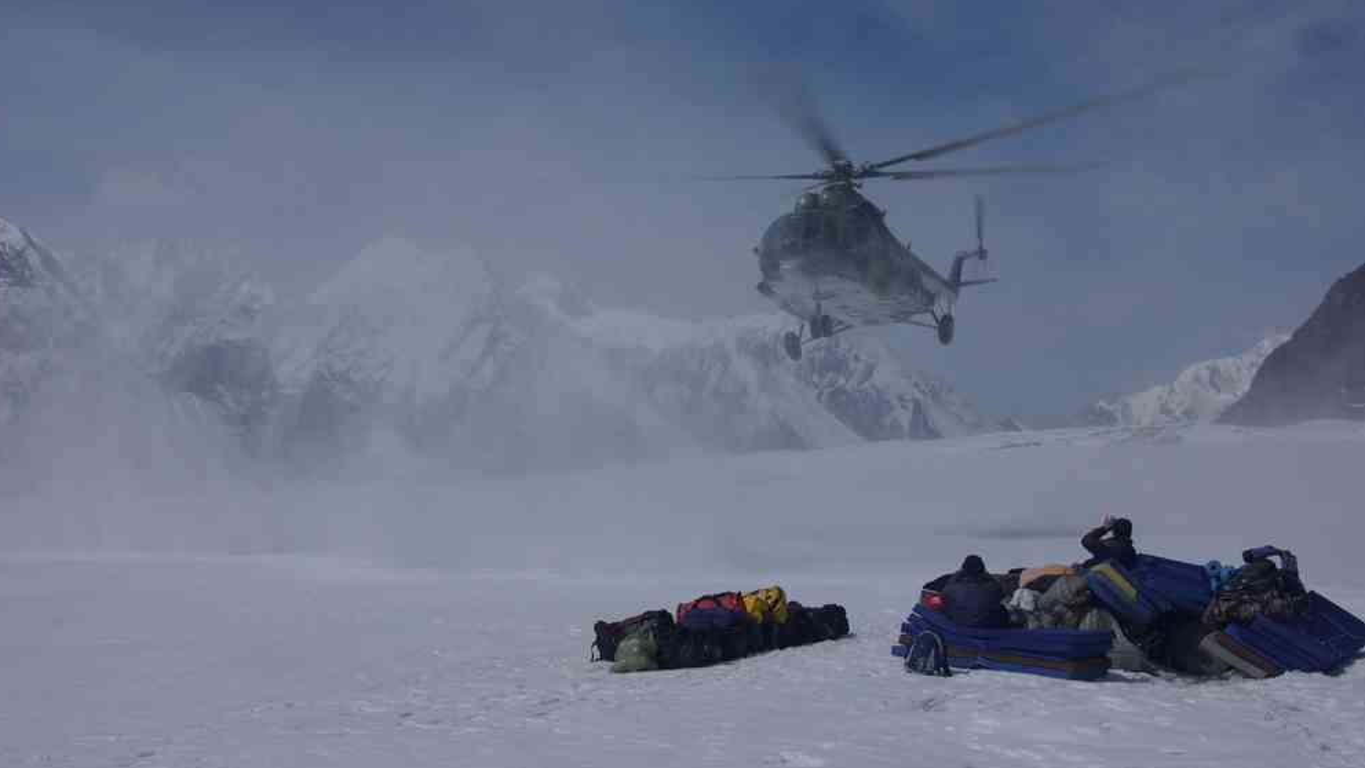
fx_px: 2010
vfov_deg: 21.6
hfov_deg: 37.5
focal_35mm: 56
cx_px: 676
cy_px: 366
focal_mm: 35
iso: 100
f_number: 13
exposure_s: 1/125
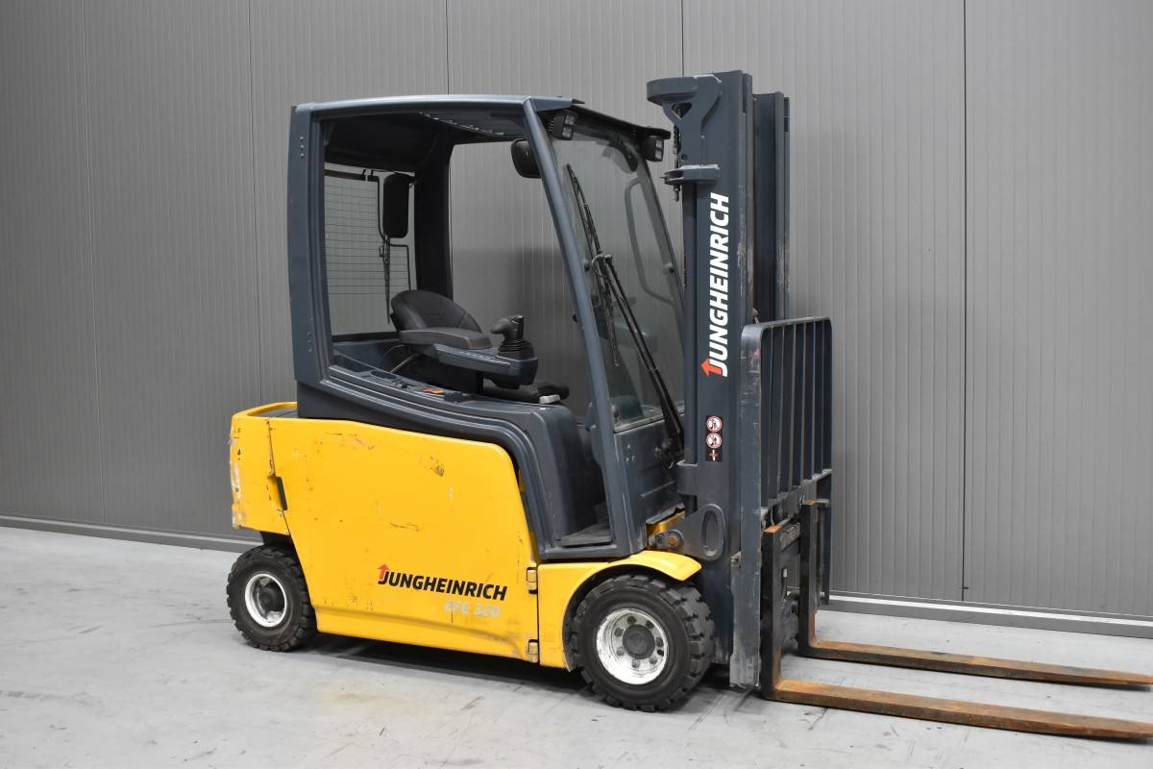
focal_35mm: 36
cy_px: 384
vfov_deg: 36.9
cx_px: 576
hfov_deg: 53.1
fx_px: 1153
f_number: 5.6
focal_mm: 24
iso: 1600
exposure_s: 1/40
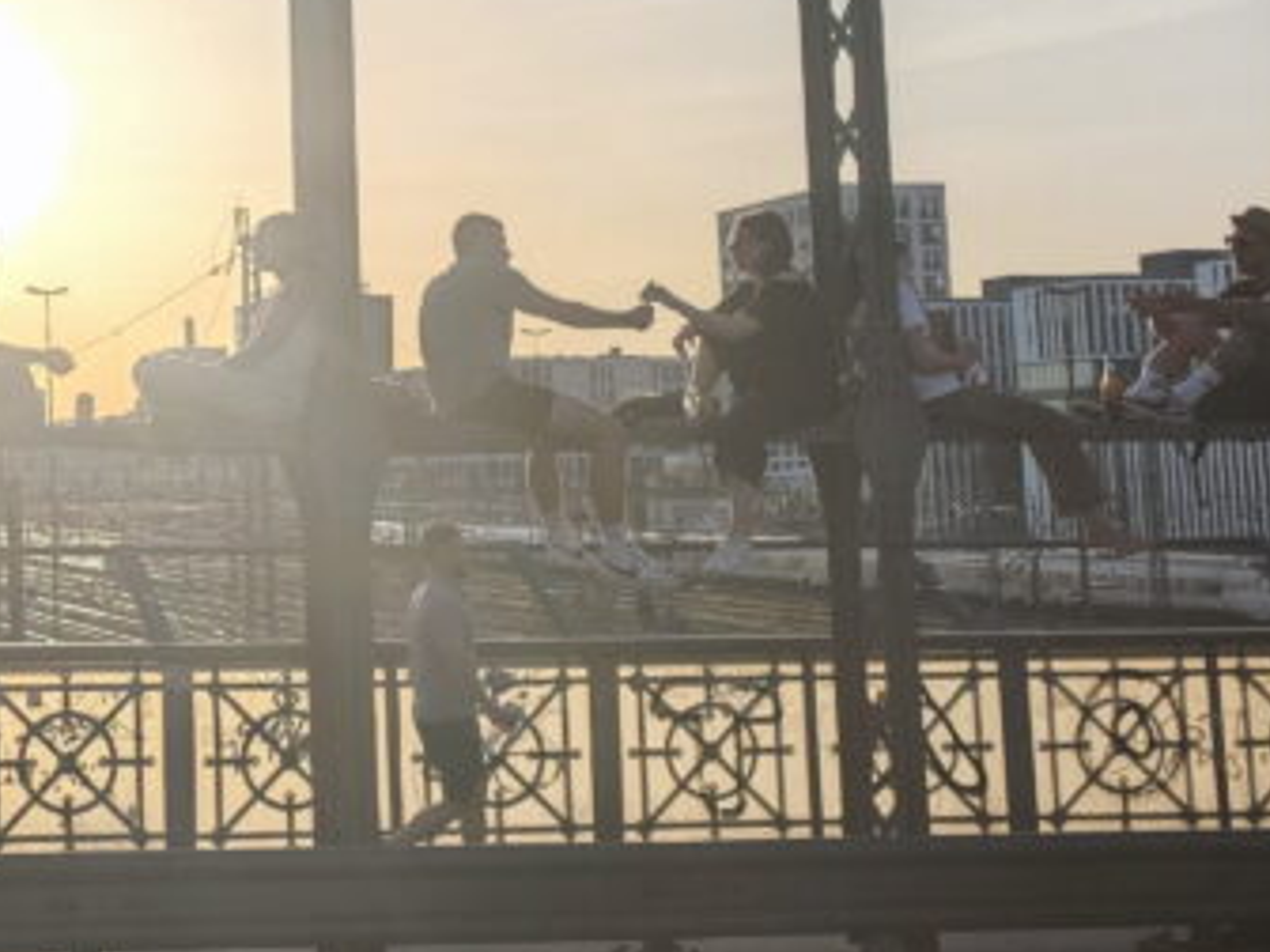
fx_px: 2568
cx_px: -144
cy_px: 155
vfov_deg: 20.7
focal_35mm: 70
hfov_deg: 25.6
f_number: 2.8
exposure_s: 1/370
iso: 50
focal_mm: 8.72
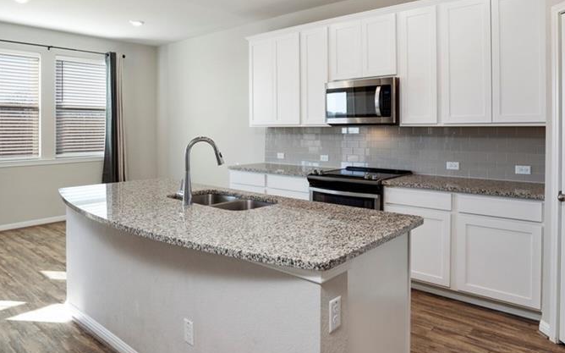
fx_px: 385
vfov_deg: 48.6
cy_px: 124
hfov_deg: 72.5
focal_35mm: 25
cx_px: 295
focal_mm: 16
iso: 500
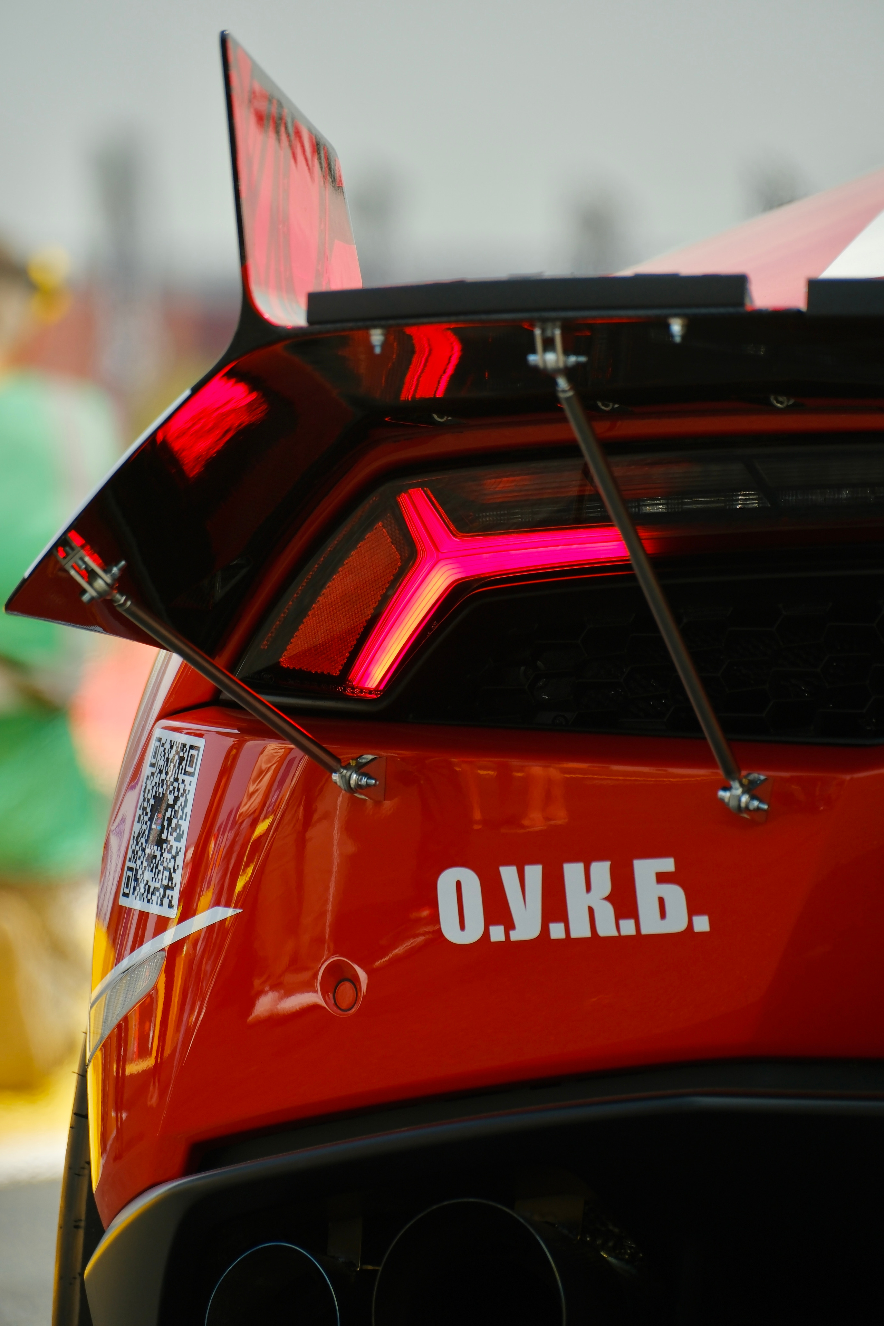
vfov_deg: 5.7
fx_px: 13259
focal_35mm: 360
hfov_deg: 3.8
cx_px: 442
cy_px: 663
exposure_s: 1/750
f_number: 5.6
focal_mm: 239.8
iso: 160
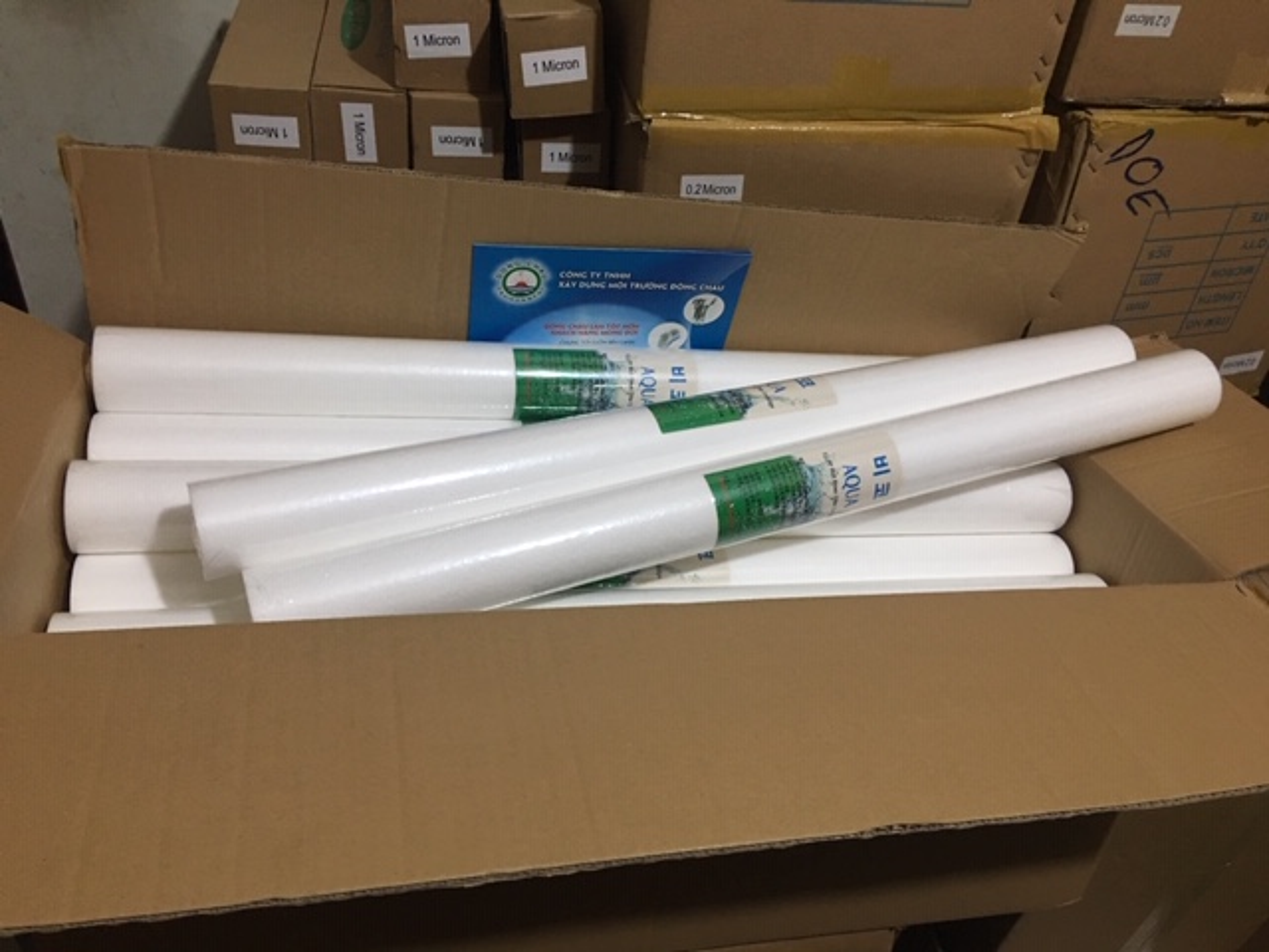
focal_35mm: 29
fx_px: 1063
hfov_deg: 61.7
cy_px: 476
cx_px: 634
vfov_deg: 48.2
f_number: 2.2
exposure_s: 1/17
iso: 80
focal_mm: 4.15
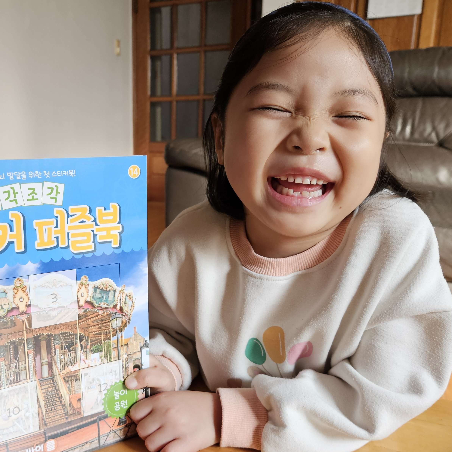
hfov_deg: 47.7
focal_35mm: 34
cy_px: 256
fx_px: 502
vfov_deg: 48.3
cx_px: 155
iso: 200
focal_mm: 5.4
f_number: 1.8
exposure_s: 1/120
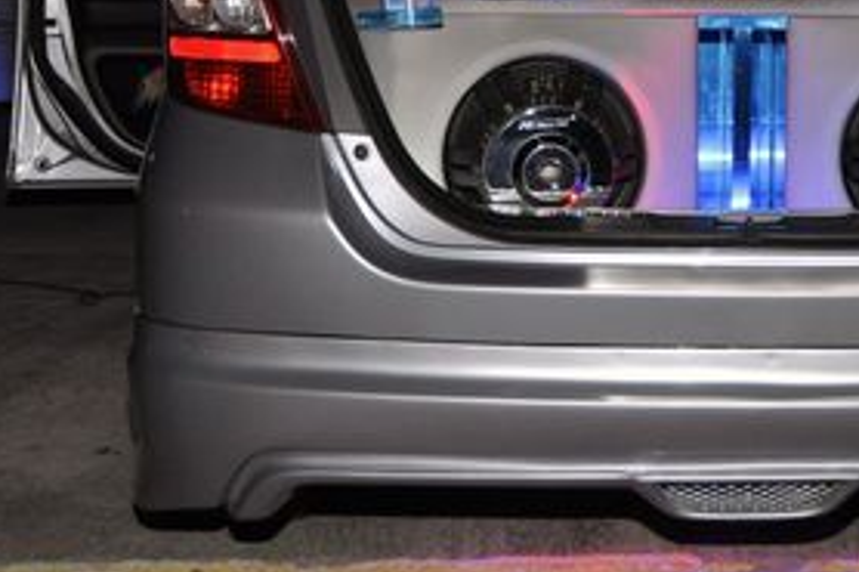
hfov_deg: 28.4
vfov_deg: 19.2
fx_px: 1645
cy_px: -2
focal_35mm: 69
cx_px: 723
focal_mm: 20
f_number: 4
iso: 800
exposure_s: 1/60
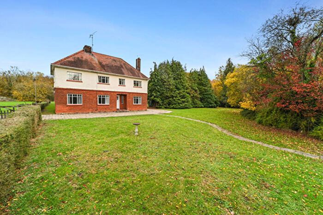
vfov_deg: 81.2
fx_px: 126
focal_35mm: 14
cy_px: 108
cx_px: 162
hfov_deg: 104.3
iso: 500
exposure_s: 1/200
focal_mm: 14
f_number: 8
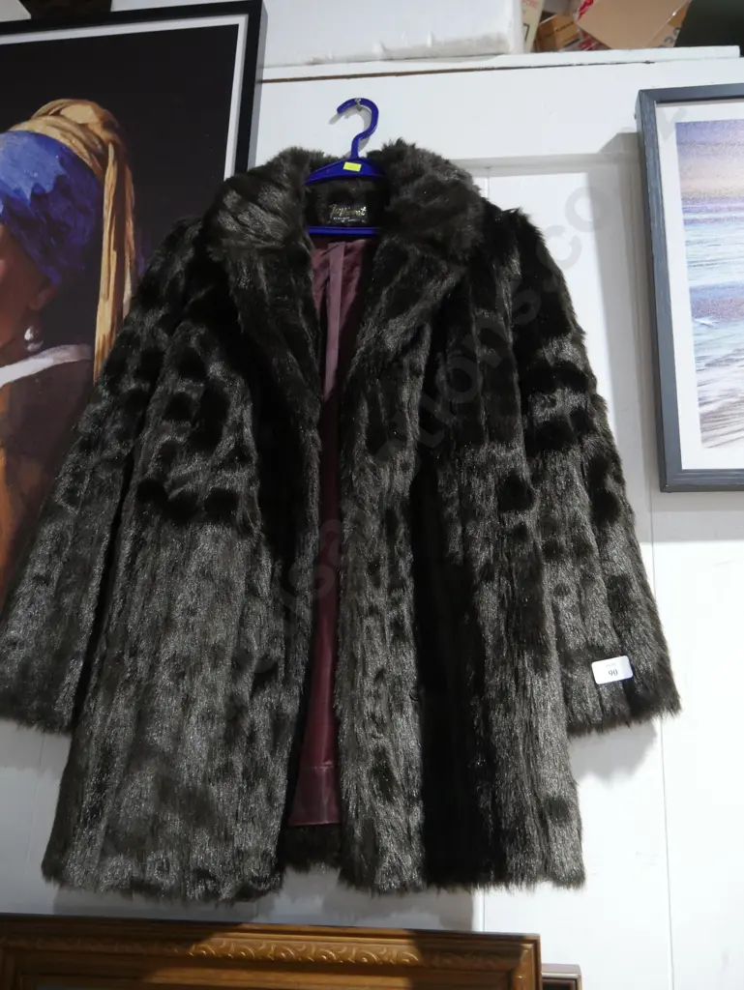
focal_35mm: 28
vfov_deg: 63.4
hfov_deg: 49.8
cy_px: 495
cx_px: 372
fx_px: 802
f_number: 3.5
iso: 1250
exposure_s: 1/60
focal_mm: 14
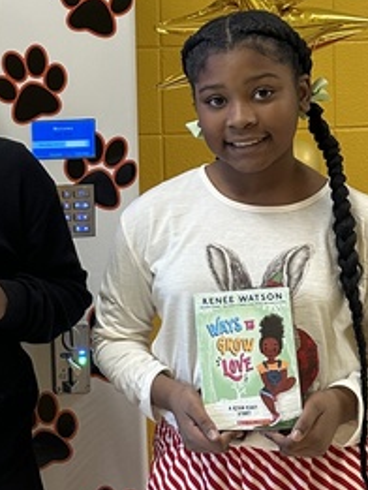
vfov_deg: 20.7
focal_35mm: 94
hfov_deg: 15.2
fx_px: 1331
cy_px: 111
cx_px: -71
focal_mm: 6.86
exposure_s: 1/60
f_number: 1.78
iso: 160
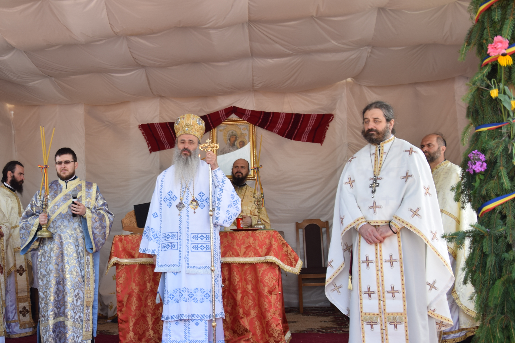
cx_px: 145
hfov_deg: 39.5
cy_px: 200
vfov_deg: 27.5
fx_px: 701
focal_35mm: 49
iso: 100
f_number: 3.8
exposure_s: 1/125
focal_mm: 22
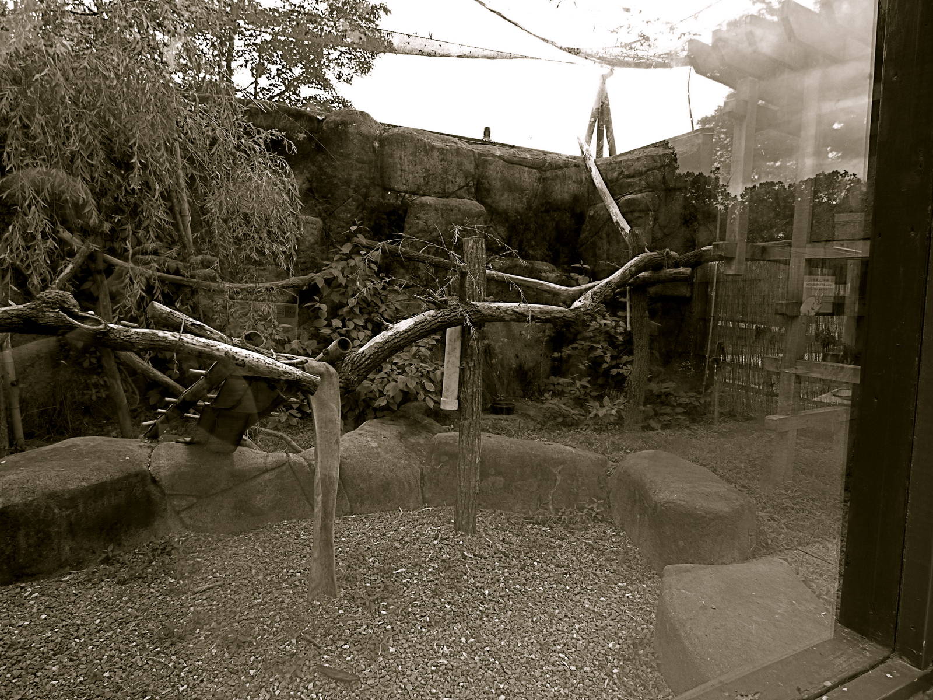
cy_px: 350
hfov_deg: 81.7
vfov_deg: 66.0
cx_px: 466
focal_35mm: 20
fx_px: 539
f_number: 2.8
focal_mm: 3.58
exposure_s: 1/250
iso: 100
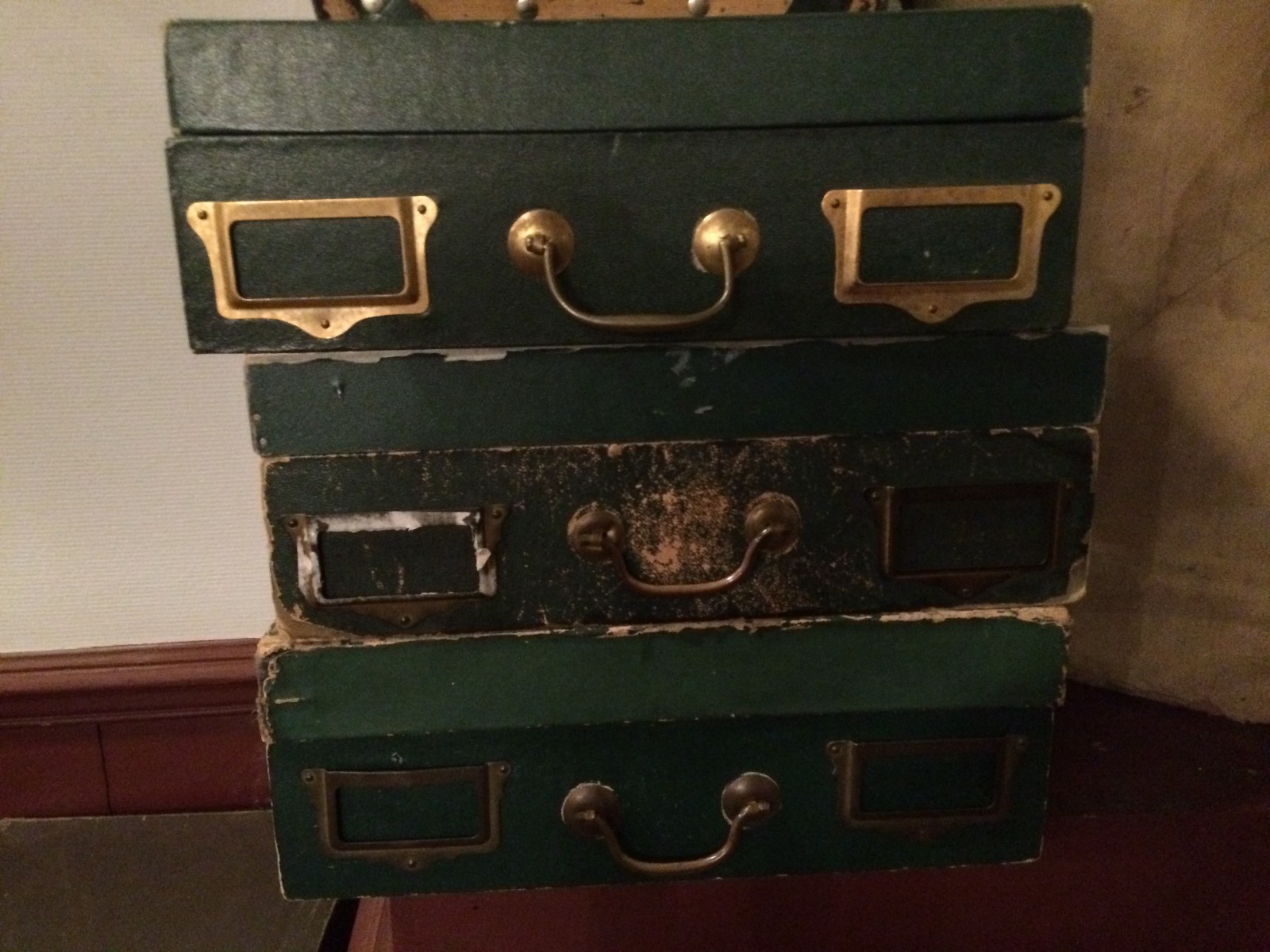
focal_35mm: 29
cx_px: 635
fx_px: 1064
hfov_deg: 61.7
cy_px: 476
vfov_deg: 48.2
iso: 640
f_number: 2.2
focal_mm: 4.15
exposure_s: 1/17
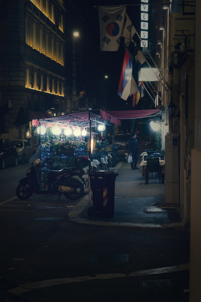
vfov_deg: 30.1
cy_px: 144
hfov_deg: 20.3
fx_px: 562
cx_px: 94
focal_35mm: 67
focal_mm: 42
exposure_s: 1/50
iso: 1600
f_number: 4.8
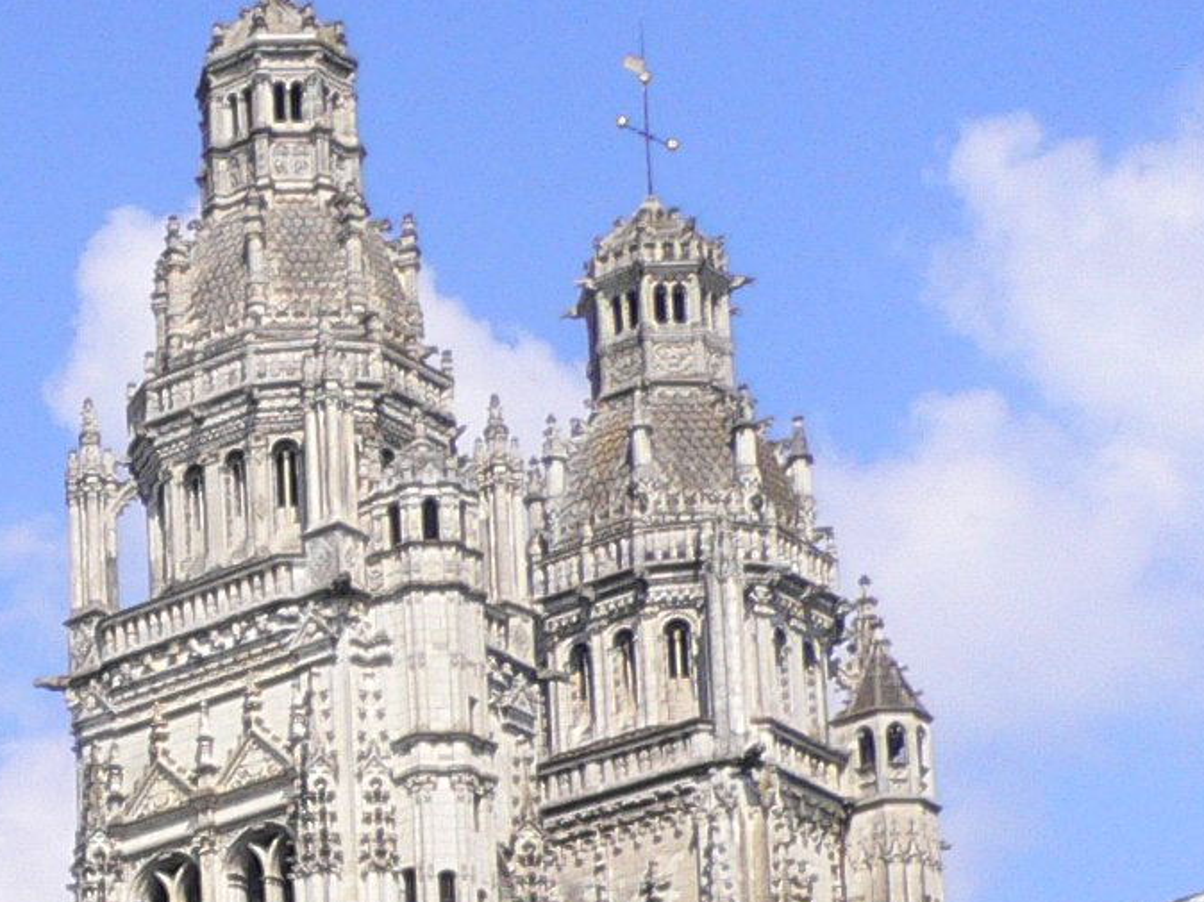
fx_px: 4624
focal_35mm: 133
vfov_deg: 10.6
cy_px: 1500
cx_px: -870
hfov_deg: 13.5
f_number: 5.6
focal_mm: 5.8
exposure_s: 1/400
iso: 80
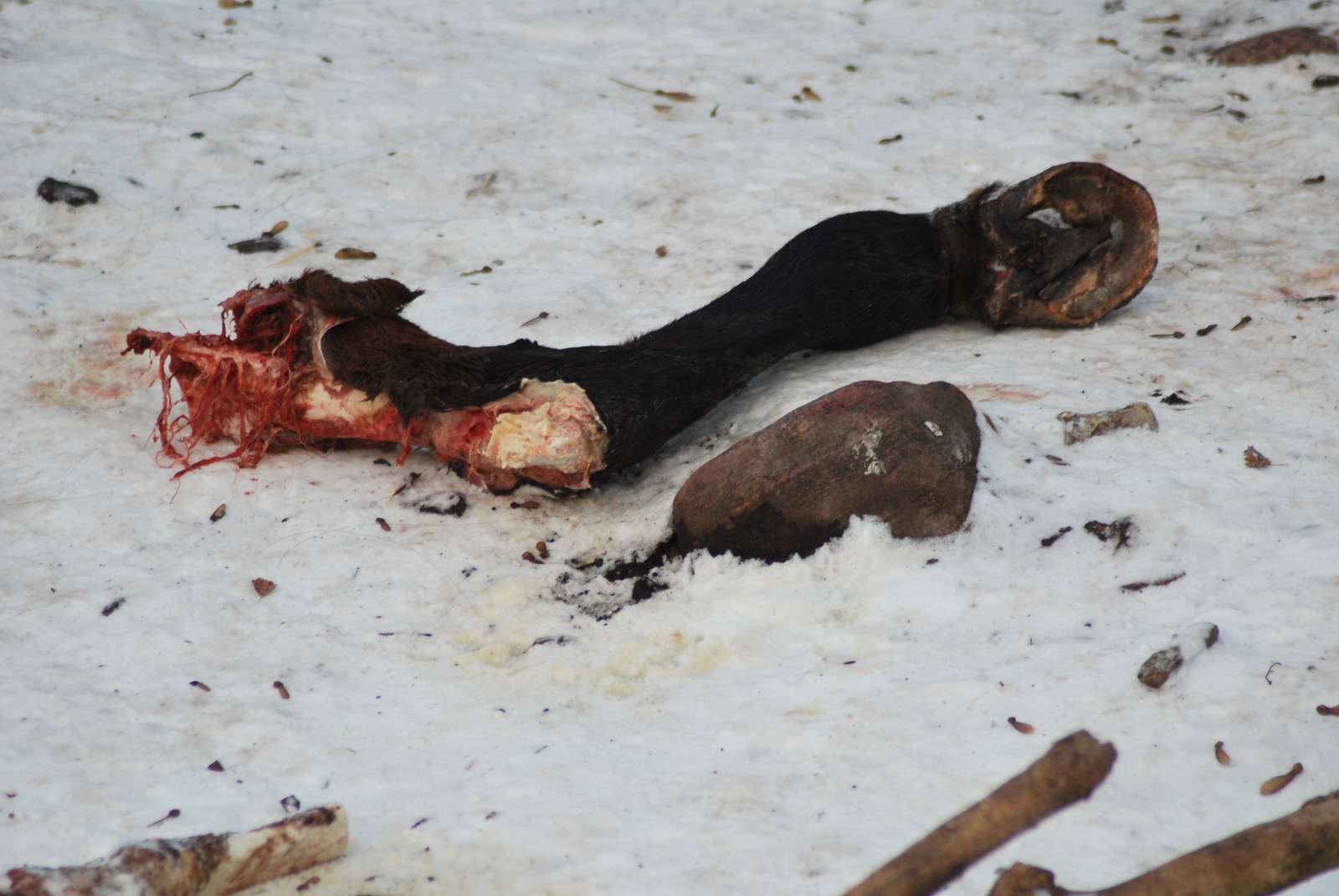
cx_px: 670
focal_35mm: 270
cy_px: 448
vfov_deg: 5.1
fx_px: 10054
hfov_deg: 7.6
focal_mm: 180
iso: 400
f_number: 4.8
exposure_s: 1/320
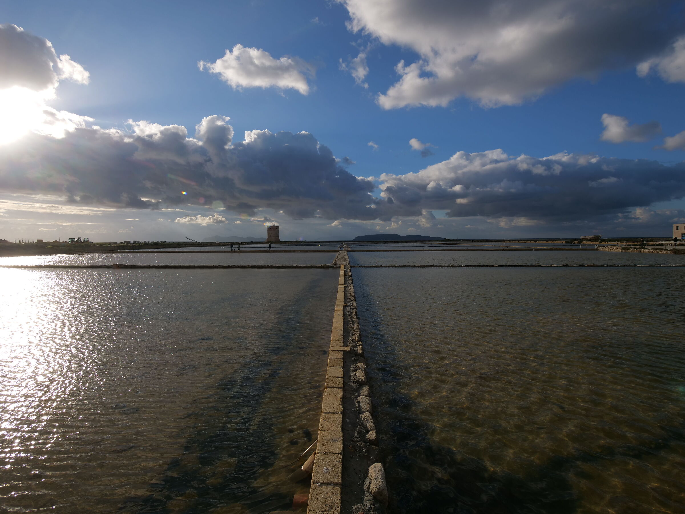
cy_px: 257
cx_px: 342
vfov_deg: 78.1
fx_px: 317
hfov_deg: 94.5
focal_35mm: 16
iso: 100
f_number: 6.3
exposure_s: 1/800
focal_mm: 8
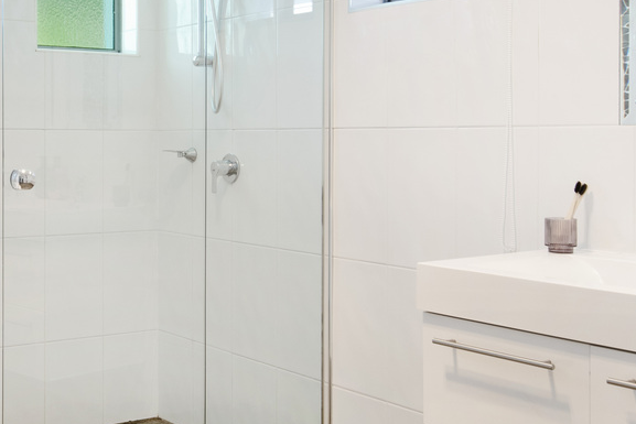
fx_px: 937
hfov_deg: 36.3
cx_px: 128
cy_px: 144
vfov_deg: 25.4
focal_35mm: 53
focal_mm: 17
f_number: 11
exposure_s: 1/20
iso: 320
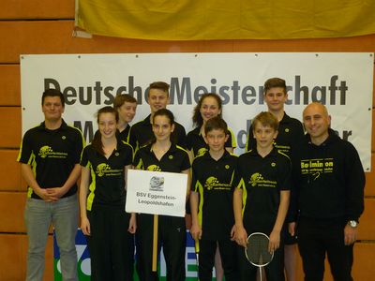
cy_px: 140
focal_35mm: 45
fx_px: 487
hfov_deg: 42.1
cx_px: 188
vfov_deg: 32.2
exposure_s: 1/30
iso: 200
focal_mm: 7.4
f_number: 3.1
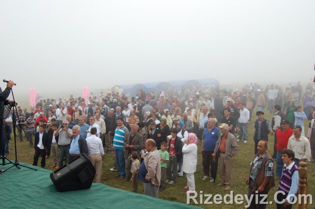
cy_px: 104
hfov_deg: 57.3
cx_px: 158
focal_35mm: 33
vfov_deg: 39.9
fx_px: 288
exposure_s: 1/250
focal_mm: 22
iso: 200
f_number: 8
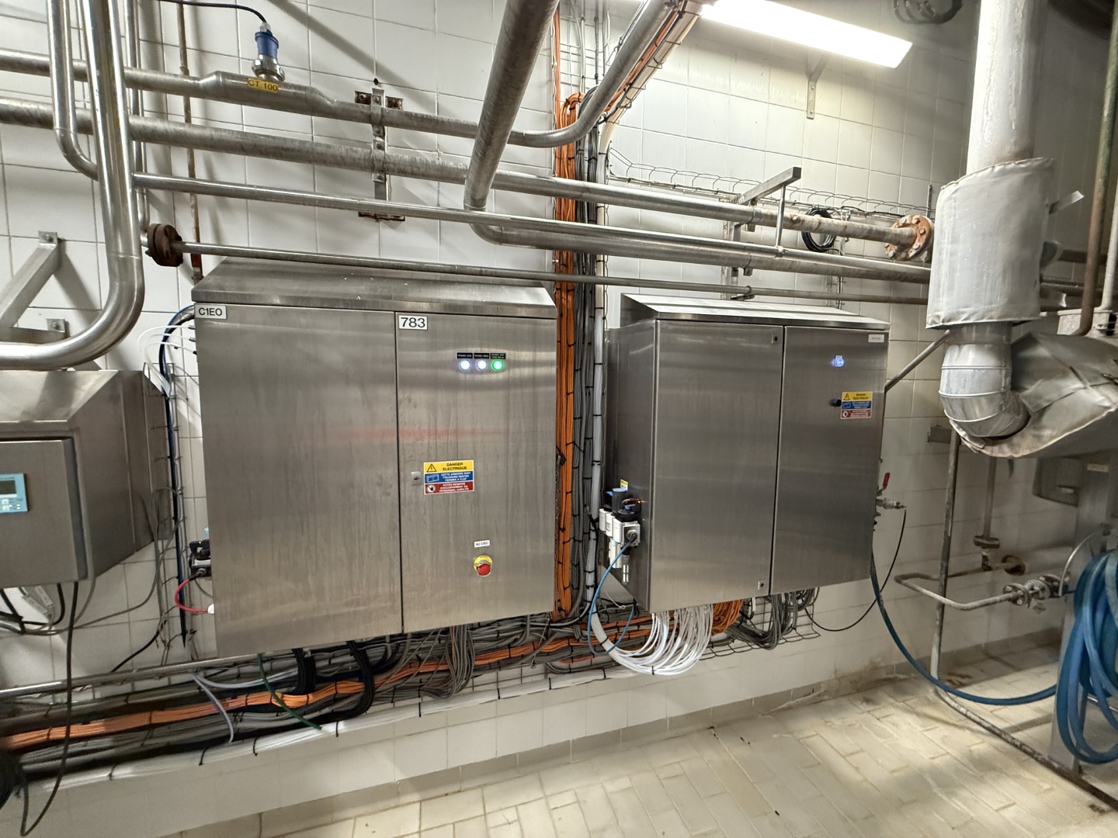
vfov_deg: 85.7
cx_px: 559
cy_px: 419
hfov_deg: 102.1
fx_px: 452
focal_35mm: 14
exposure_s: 1/50
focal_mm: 2.22
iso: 800
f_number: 2.2
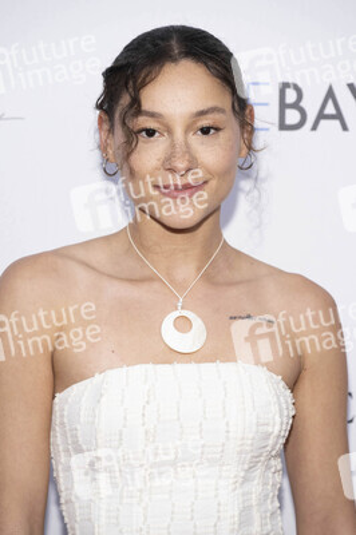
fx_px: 1783
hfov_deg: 11.4
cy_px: 268
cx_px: 178
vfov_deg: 17.1
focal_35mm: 120
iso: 800
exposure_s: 1/200
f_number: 5.6
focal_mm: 120
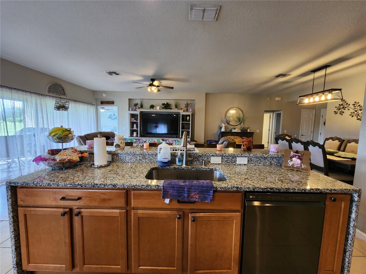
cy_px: 137
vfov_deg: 89.9
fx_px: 137
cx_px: 183
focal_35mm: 13
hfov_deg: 106.2
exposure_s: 1/60
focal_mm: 2.2
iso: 160
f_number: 2.2
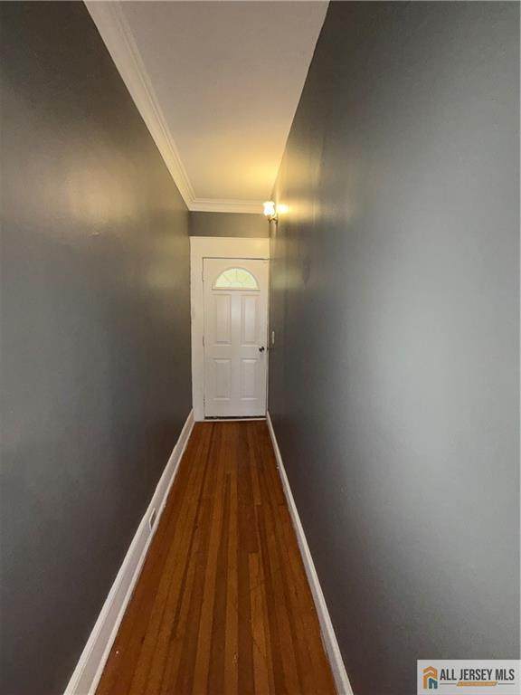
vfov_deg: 102.1
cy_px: 348
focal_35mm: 14
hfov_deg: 85.7
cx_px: 260
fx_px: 281
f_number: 2.2
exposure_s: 1/40
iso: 400
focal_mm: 2.22
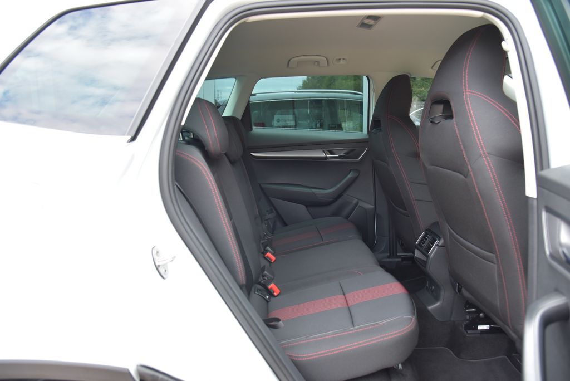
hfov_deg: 73.7
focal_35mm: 24
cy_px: 190
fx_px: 380
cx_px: 285
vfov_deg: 53.2
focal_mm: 24
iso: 500
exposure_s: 1/100
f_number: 5
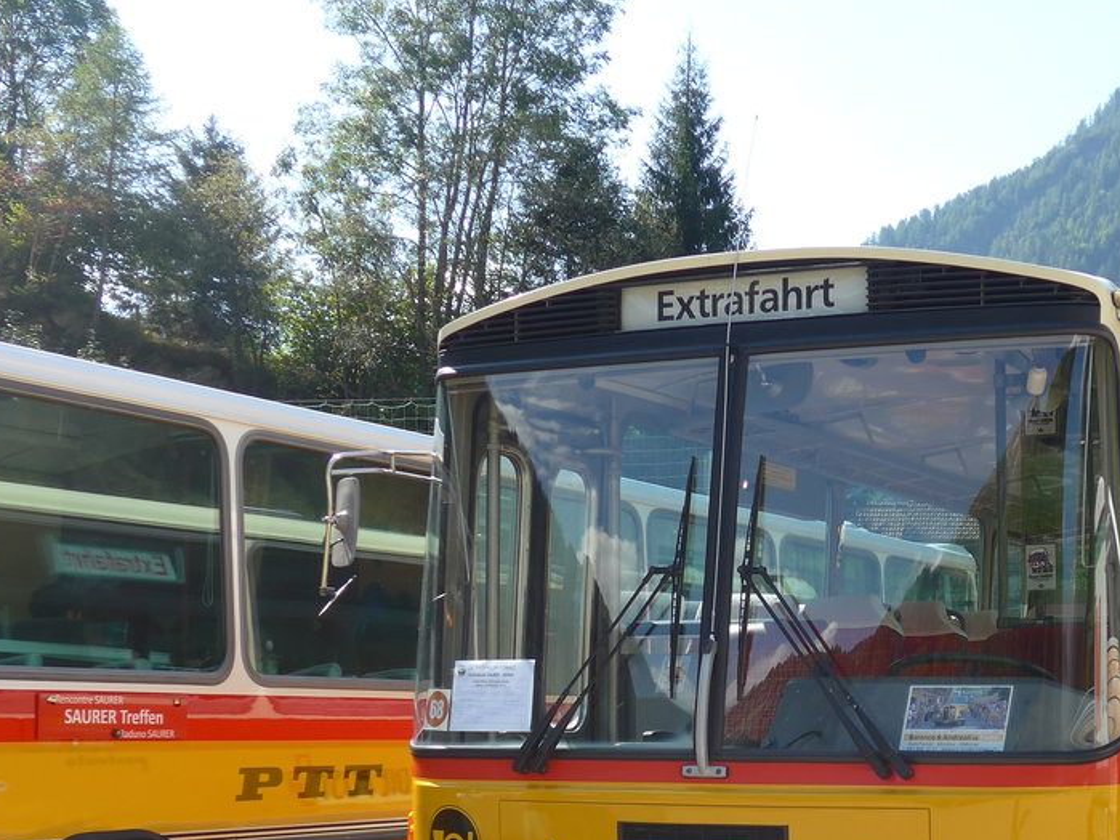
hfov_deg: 28.5
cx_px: 840
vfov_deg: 21.7
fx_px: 2167
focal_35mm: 67
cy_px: 657
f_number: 2.8
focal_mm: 8
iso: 80
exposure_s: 1/640
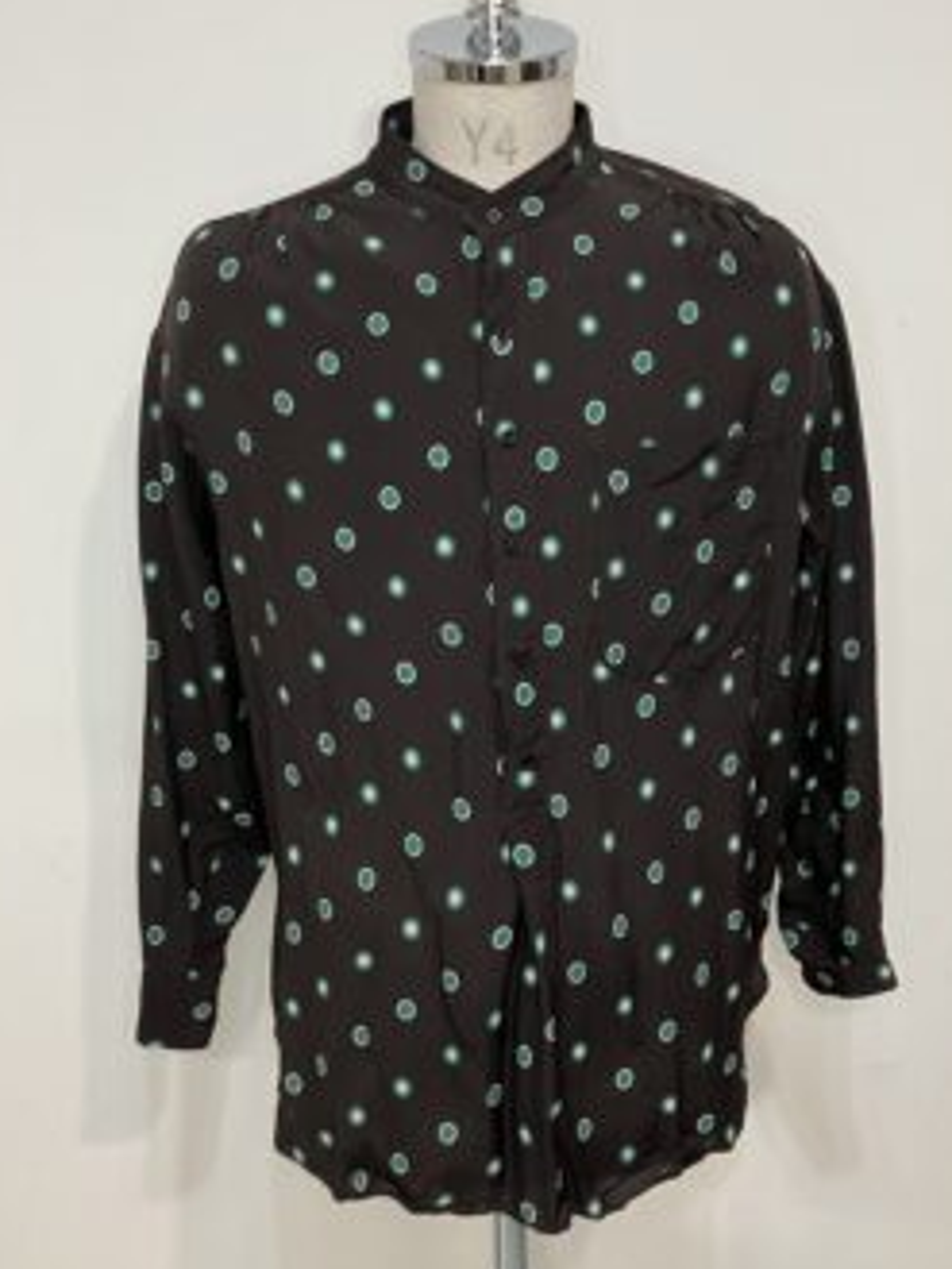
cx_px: 536
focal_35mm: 34
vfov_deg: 53.9
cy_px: 575
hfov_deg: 41.7
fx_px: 1246
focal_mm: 3.99
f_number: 1.8
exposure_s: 1/50
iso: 160
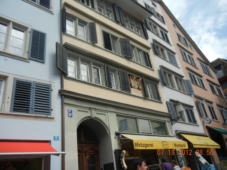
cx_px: 114
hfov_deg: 60.0
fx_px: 197
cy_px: 85
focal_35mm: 30
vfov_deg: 46.8
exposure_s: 1/296
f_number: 7
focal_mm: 5.4
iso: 160
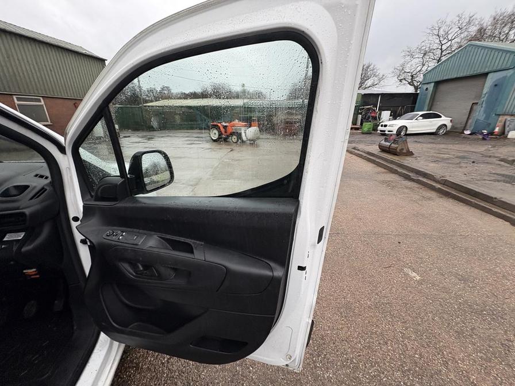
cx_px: 258
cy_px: 193
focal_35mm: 14
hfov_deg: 102.1
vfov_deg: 85.7
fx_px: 208
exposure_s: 1/99
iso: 125
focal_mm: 2.22
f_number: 2.2
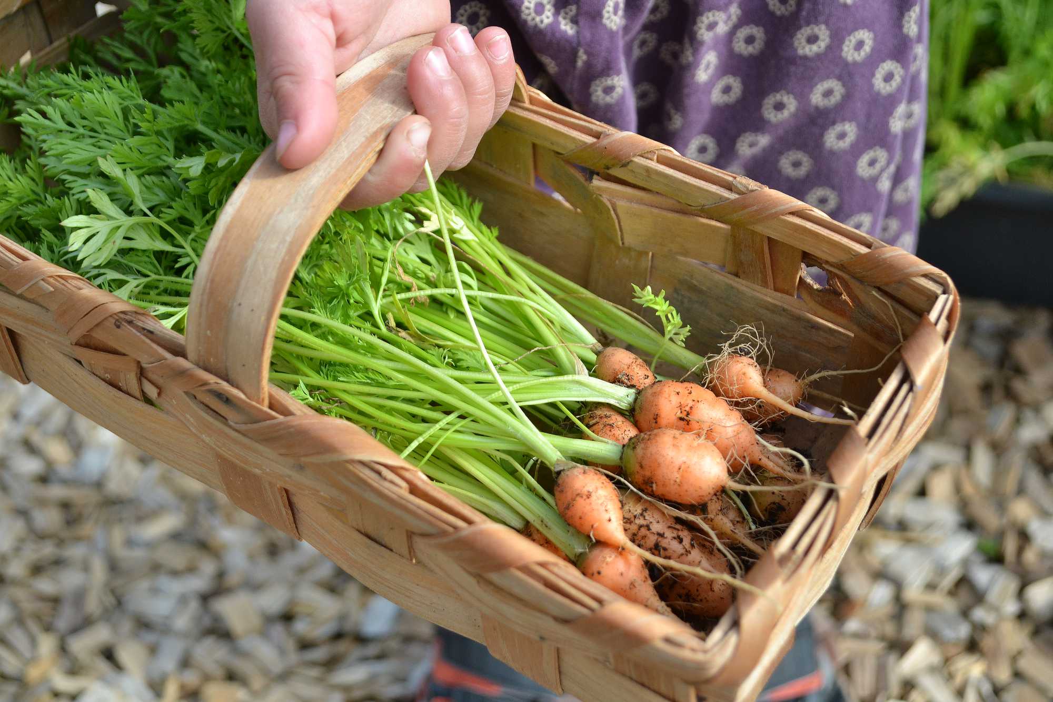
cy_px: 351
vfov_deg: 25.7
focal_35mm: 52
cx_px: 526
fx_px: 1535
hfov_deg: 37.9
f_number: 5
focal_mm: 35
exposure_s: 1/640
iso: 400
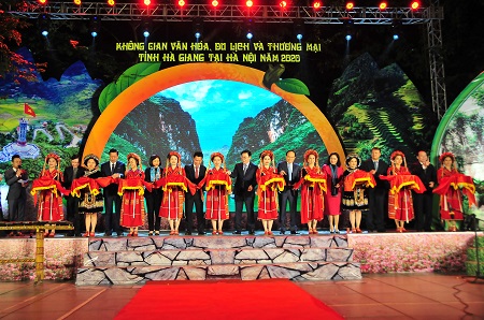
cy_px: 160
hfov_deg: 57.3
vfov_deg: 39.8
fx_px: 443
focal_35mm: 33
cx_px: 242
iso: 800
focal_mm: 22
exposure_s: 1/160
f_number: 3.8
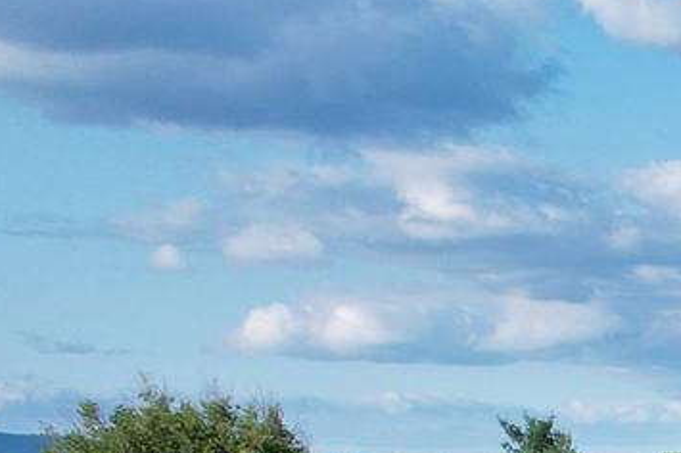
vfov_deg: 9.0
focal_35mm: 127
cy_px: 1285
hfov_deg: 12.5
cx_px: 1665
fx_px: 2400
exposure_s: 1/1250
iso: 100
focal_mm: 8.38
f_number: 2.8
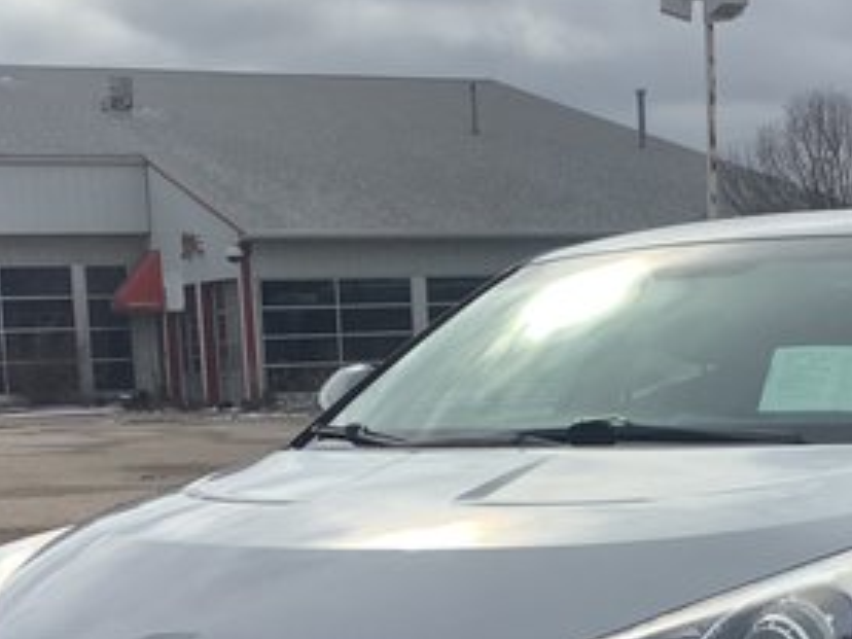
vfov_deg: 17.9
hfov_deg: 23.9
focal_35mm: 81
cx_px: 633
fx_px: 1994
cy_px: 593
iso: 25
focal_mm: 3.3
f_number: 2.4
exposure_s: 1/1894
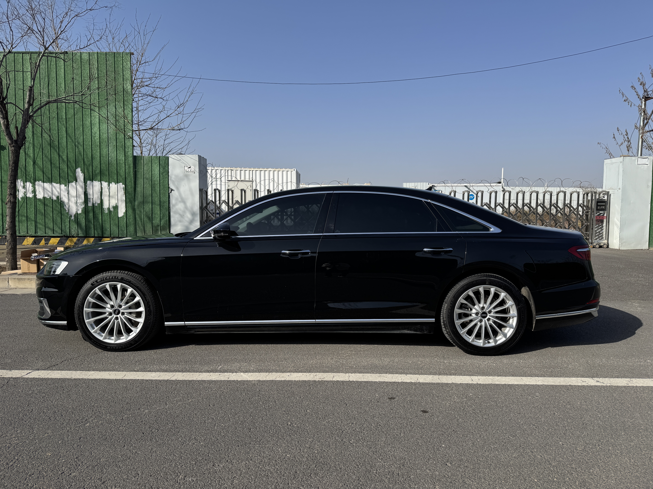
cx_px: 326
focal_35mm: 24
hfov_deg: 71.6
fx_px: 453
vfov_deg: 56.8
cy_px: 244
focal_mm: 6.76
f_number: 1.78
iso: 80
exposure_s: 1/4950
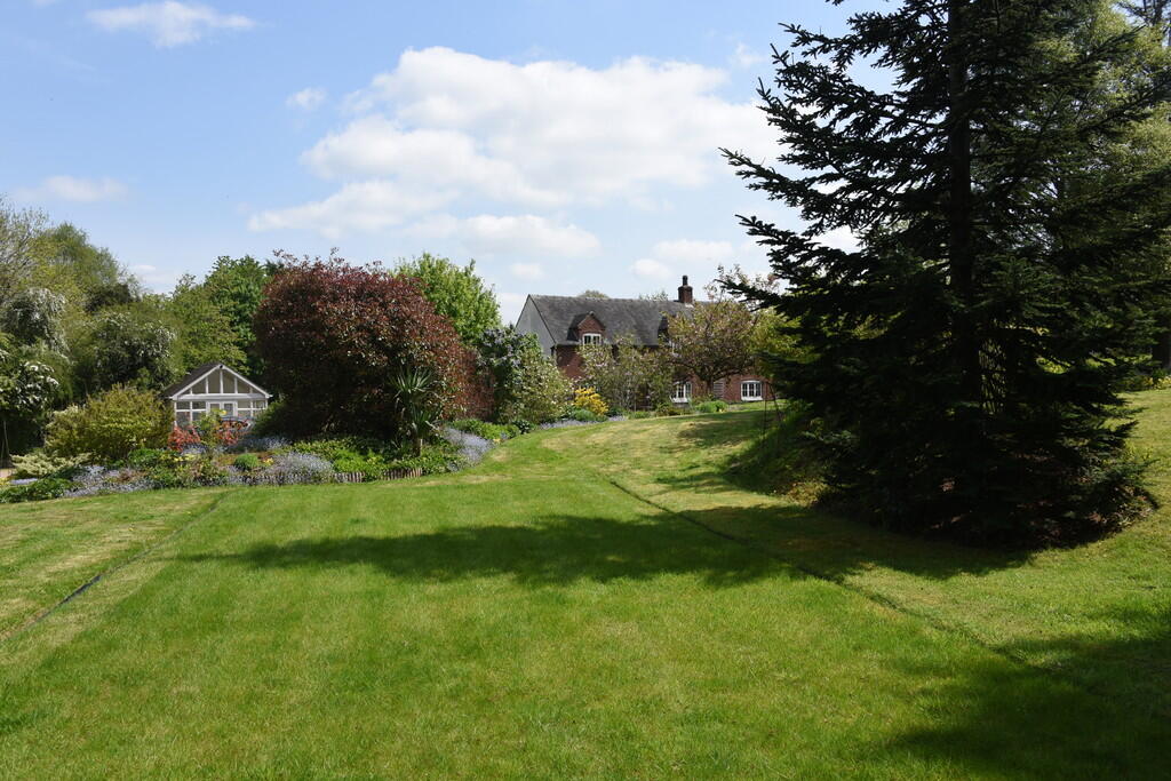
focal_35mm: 32
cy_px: 390
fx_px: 1041
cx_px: 586
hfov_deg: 58.7
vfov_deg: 41.1
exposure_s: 1/800
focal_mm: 32
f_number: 9
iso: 400
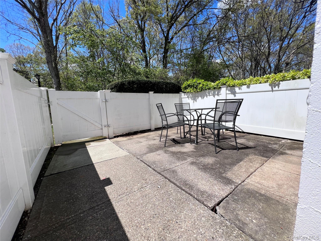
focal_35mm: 13
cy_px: 120
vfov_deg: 89.9
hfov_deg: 106.2
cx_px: 160
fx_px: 121
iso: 32
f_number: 1.8
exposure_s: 1/1845
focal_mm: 1.57
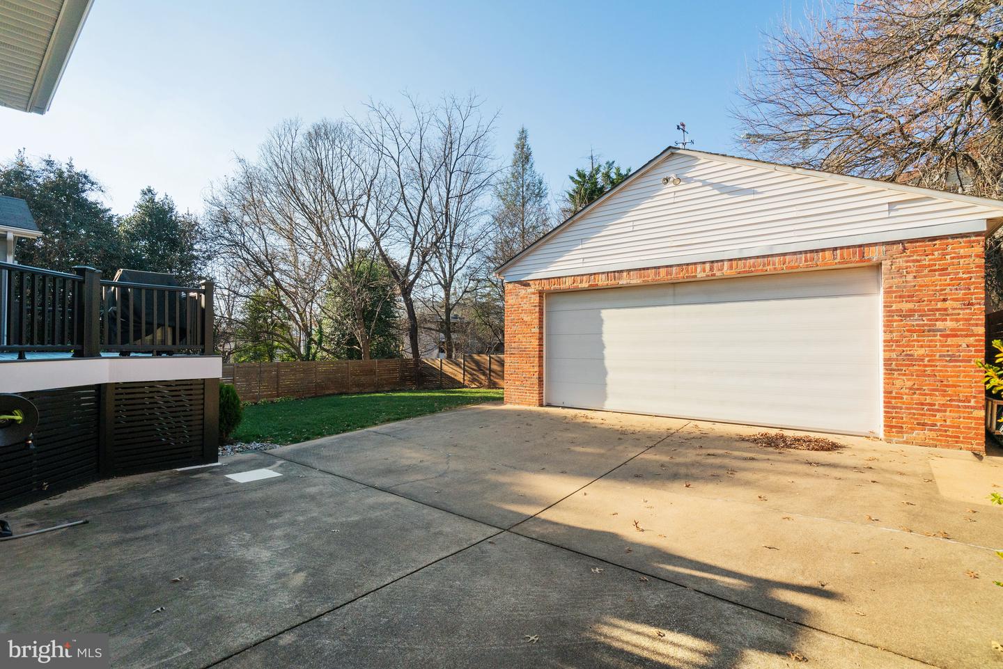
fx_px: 446
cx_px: 502
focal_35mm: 16
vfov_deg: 73.8
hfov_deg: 96.7
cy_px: 334
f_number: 8
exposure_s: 1/1250
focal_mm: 16
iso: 1250
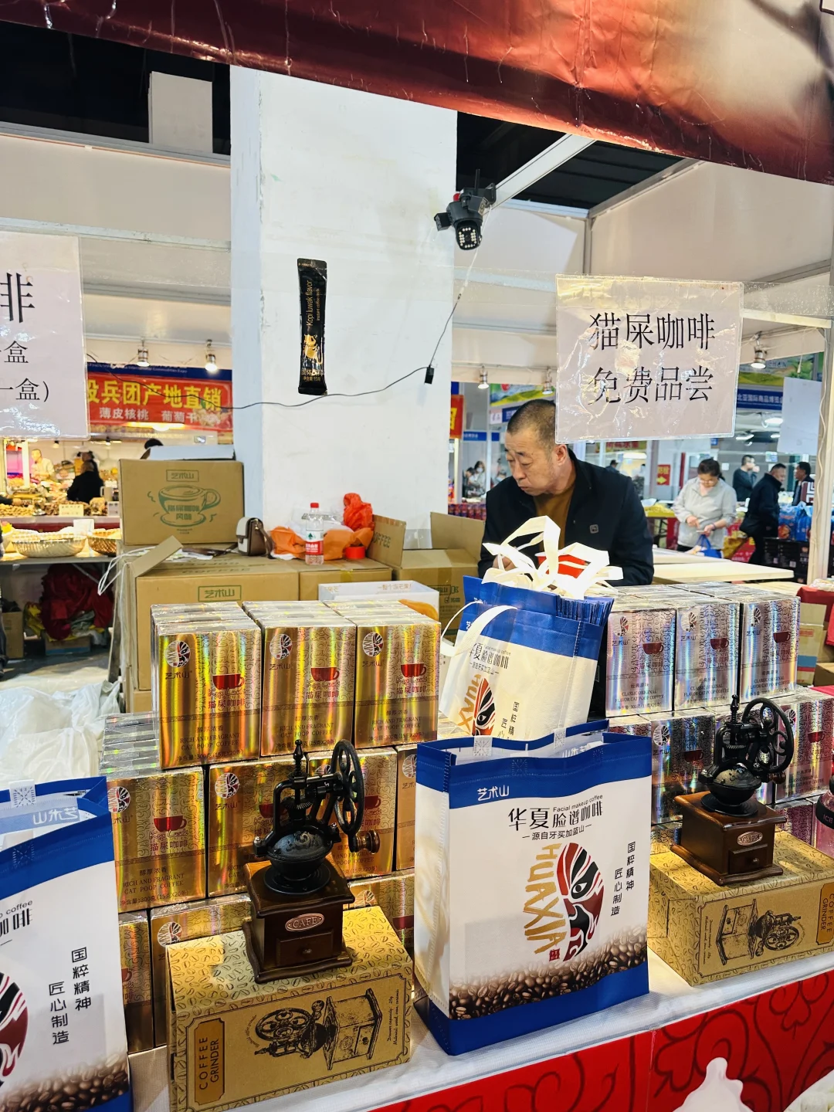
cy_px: 556
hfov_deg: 56.8
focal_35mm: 24
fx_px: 771
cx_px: 417
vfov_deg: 71.6
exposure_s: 1/100
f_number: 1.78
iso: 125
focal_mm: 6.86
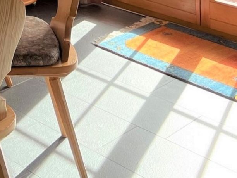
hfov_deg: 21.0
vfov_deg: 15.2
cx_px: -46
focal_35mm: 87
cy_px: -118
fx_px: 596
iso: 50
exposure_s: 1/380
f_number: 1.5
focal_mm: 5.7
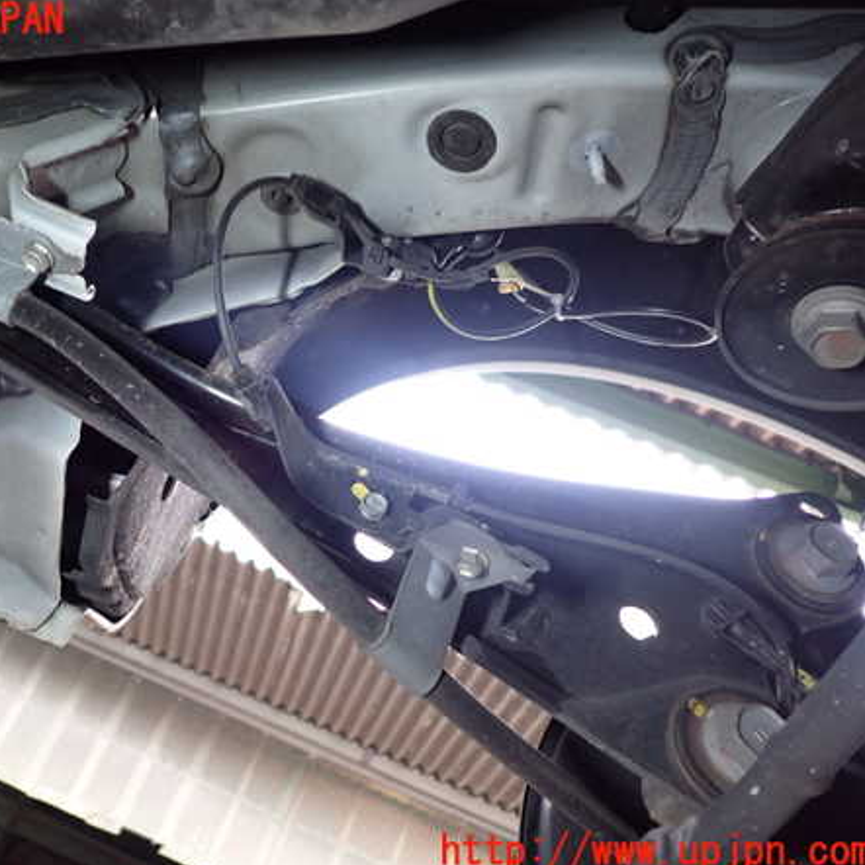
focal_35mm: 36
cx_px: 296
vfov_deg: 46.0
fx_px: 1018
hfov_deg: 45.4
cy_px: 436
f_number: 2.3
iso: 200
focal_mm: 5.4
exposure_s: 1/30
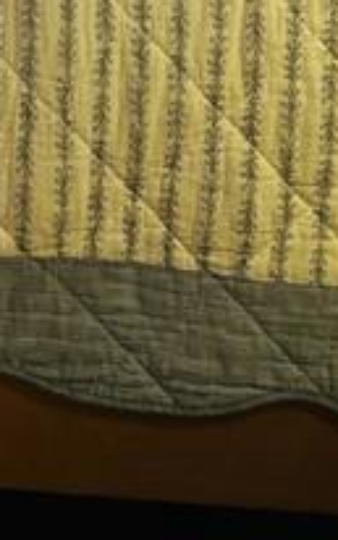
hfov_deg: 8.7
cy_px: -464
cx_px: -466
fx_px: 2016
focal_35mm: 137
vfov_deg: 13.5
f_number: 1.5
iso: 50
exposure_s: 1/120
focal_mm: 5.7
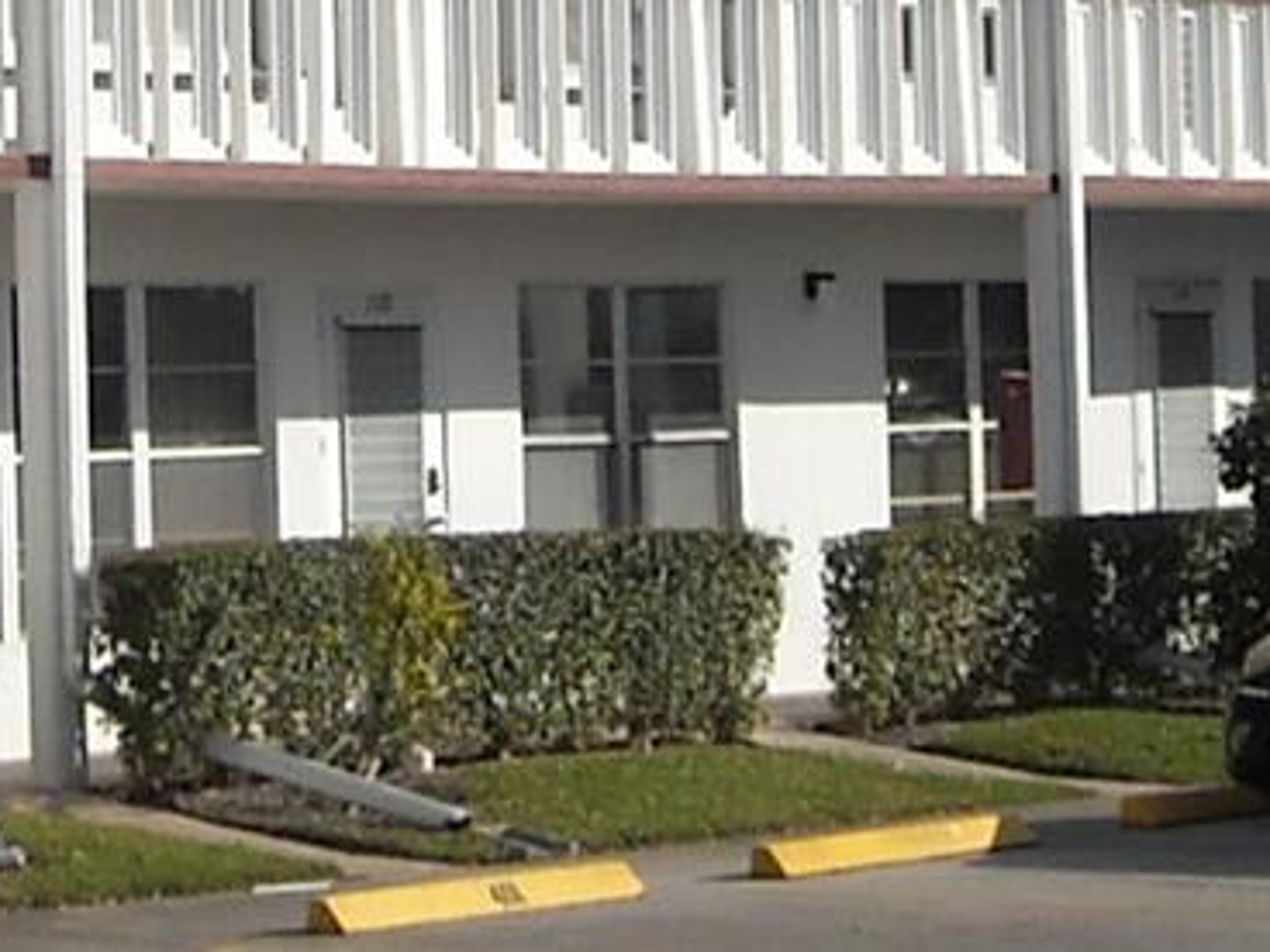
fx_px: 7154
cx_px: 228
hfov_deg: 10.1
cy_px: -442
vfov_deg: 7.5
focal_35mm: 195
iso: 64
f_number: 5.6
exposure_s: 1/402
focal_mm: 5.7
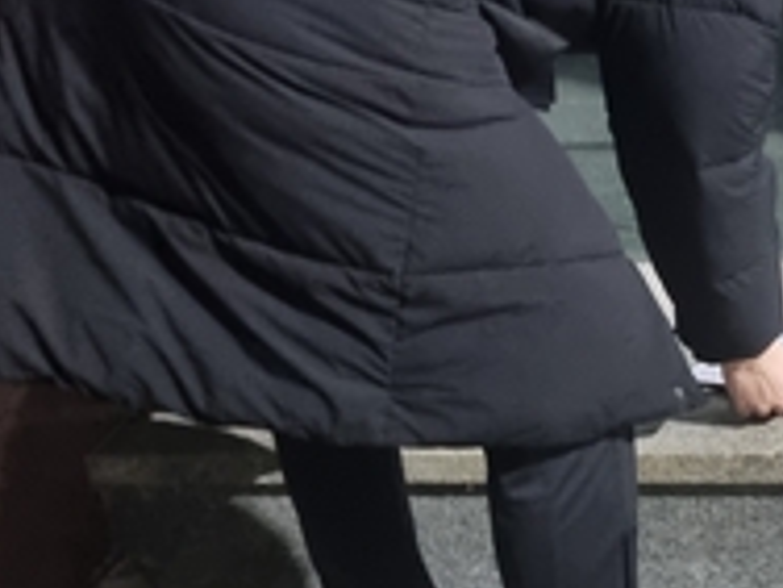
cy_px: 79
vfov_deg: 17.6
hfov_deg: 22.3
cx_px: 854
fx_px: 1877
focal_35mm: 83
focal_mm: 5.4
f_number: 1.8
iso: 1600
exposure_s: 1/24
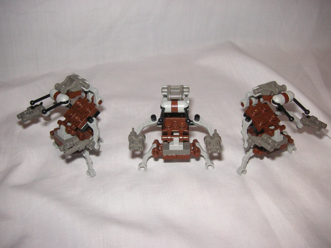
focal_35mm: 37
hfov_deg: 50.1
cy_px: 124
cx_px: 166
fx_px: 354
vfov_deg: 38.7
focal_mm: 6.1
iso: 160
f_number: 6.7
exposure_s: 1/45
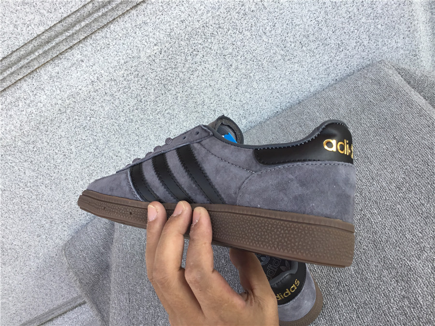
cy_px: 163
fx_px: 390
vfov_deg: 45.4
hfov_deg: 58.4
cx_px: 218
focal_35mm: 31
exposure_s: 1/194
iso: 25
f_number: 2.4
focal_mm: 3.3
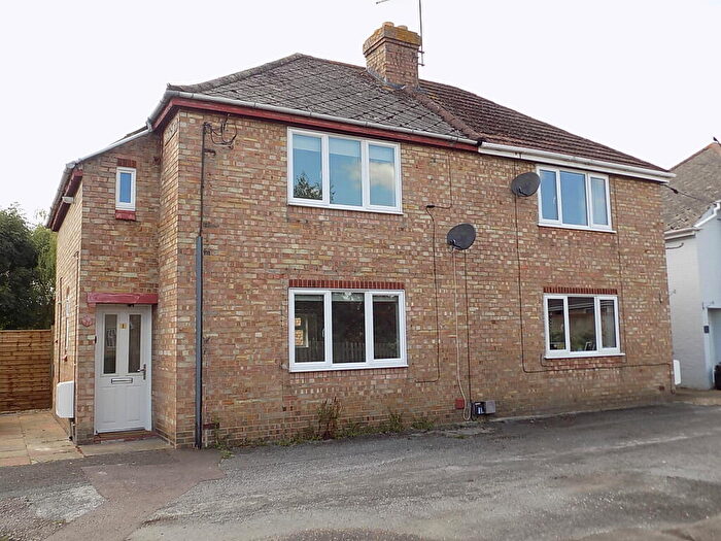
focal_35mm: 30
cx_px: 360
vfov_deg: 46.8
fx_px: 625
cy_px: 270
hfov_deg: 60.0
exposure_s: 1/250
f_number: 3.3
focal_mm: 5.3
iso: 80
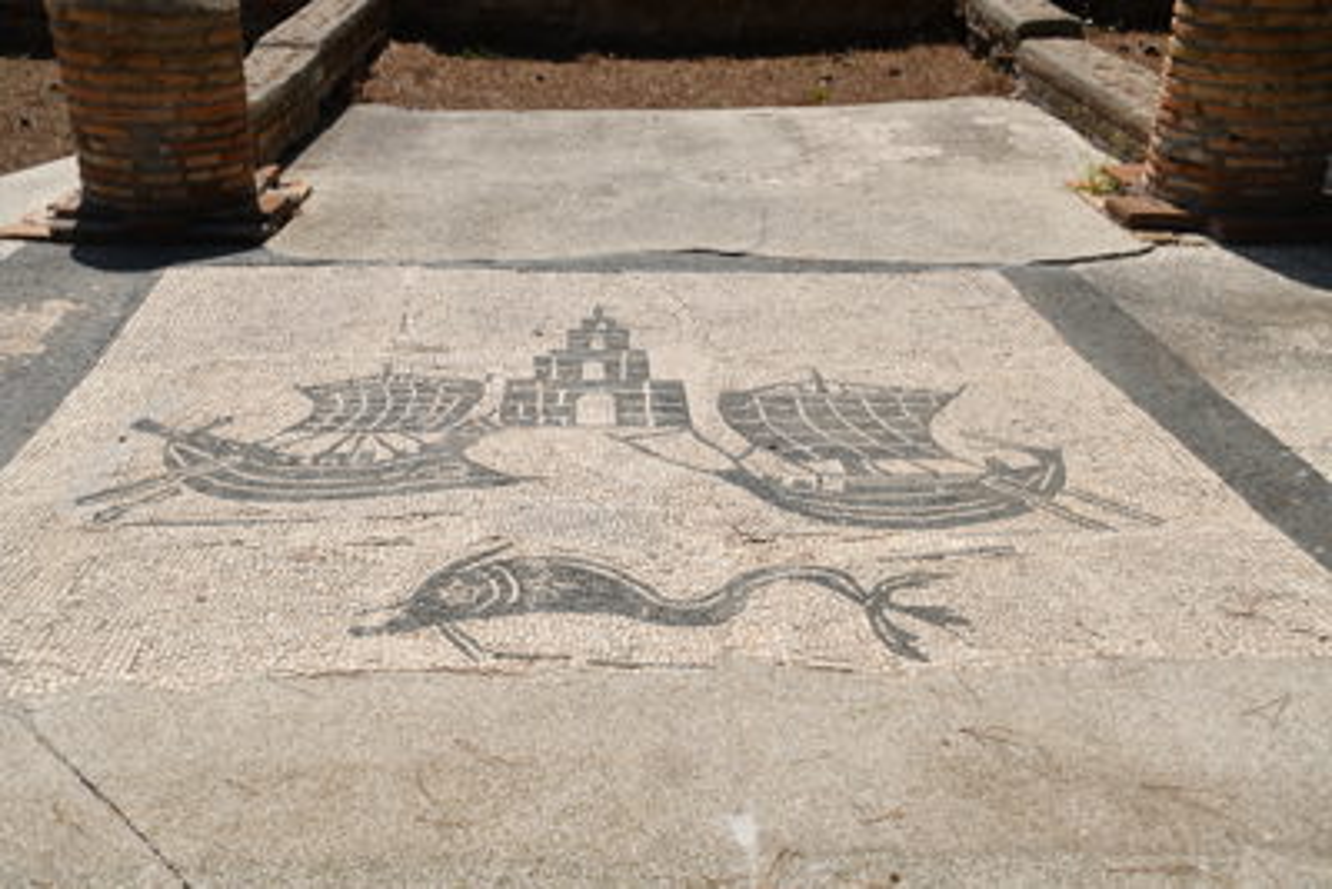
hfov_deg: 57.2
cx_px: 666
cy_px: 444
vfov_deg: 40.0
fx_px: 1221
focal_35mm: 33
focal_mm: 22
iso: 100
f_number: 4
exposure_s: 1/1600
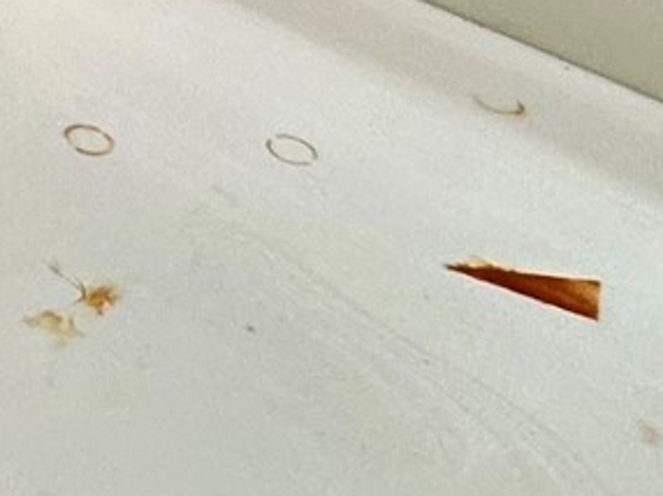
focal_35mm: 94
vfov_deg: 12.5
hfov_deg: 17.0
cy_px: -679
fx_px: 1799
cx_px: -554
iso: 125
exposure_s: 1/120
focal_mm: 2.22
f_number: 2.2
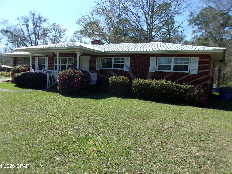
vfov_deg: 51.4
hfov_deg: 65.3
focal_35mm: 27
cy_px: 87
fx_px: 181
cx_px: 116
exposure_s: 1/170
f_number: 10.4
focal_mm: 4.9
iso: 200
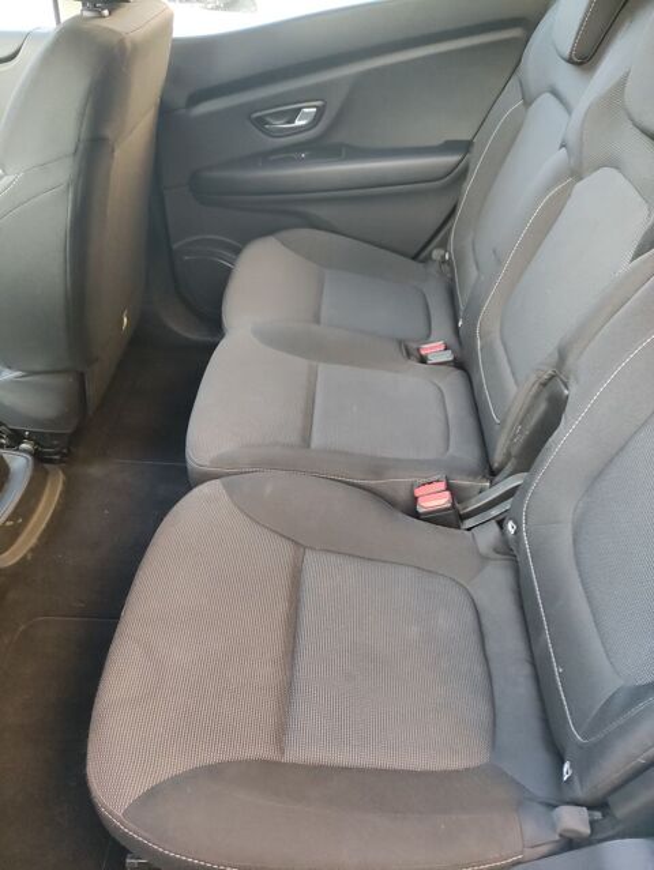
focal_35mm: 25
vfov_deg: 69.4
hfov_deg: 54.9
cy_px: 435
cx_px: 327
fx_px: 629
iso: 399
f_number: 1.89
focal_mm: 5.43
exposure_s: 1/50
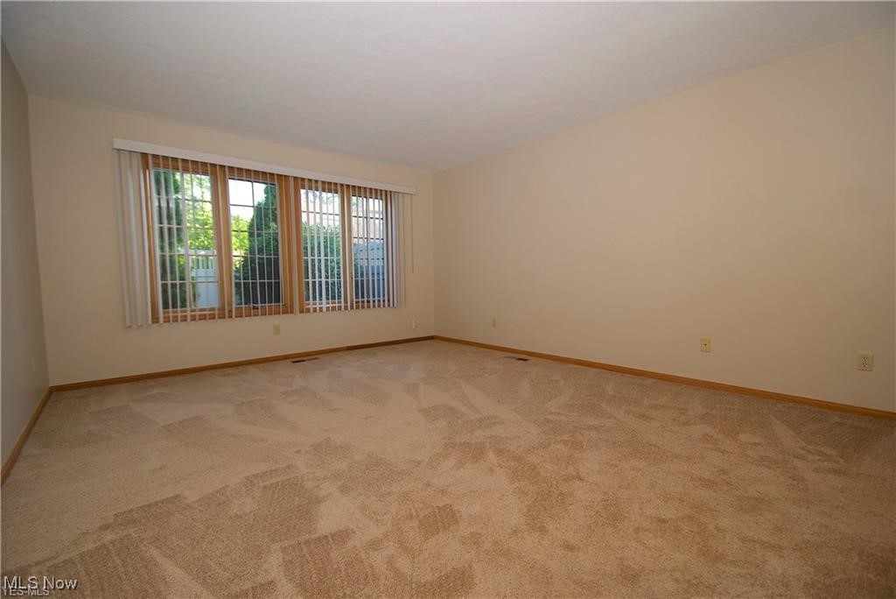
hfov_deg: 100.4
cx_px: 448
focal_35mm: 15
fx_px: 374
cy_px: 300
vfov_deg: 77.4
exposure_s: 1/60
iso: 200
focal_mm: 10
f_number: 4
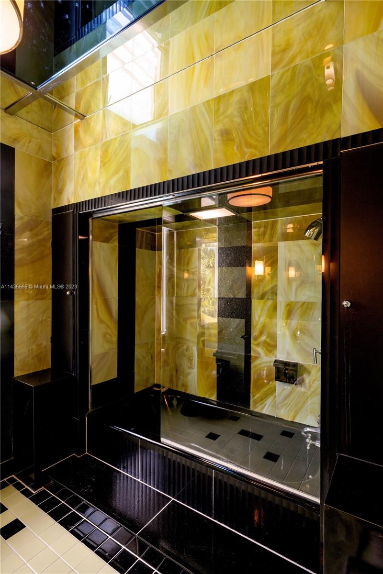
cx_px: 192
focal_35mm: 17
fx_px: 271
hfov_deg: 70.4
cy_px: 287
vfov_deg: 93.3
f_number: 11
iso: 250
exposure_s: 1/8
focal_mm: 17
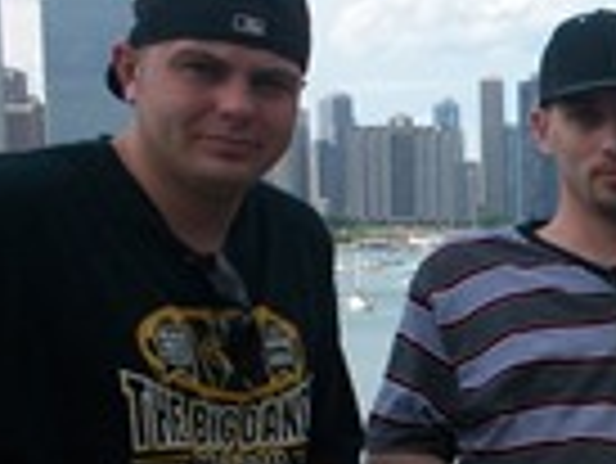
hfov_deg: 18.1
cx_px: 782
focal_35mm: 102
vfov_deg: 14.3
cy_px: 473
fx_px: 1817
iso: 80
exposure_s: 1/400
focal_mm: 6.3
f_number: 4.5
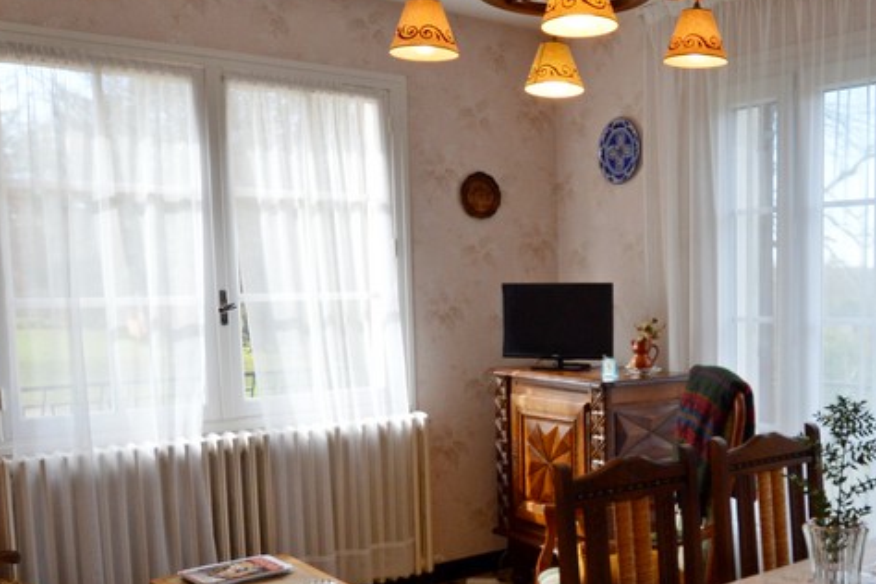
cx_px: 667
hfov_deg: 48.5
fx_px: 925
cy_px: 386
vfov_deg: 34.7
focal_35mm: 38
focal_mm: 10
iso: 360
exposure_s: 1/125
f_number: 5.6
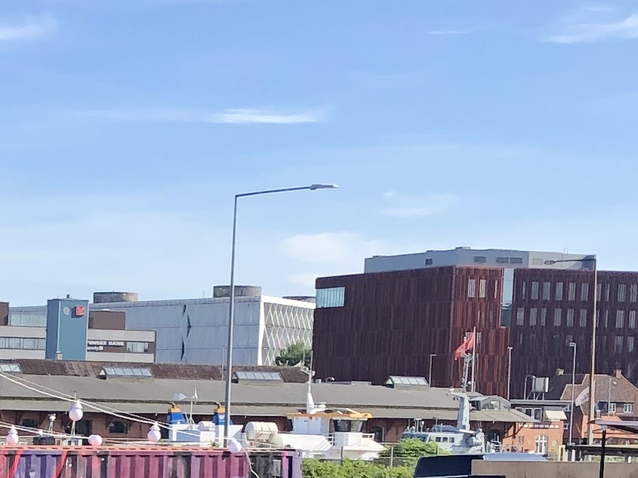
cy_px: 724
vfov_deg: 10.9
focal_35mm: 131
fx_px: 2414
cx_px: -116
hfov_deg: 14.6
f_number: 1.8
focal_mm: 3.99
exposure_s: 1/471
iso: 20
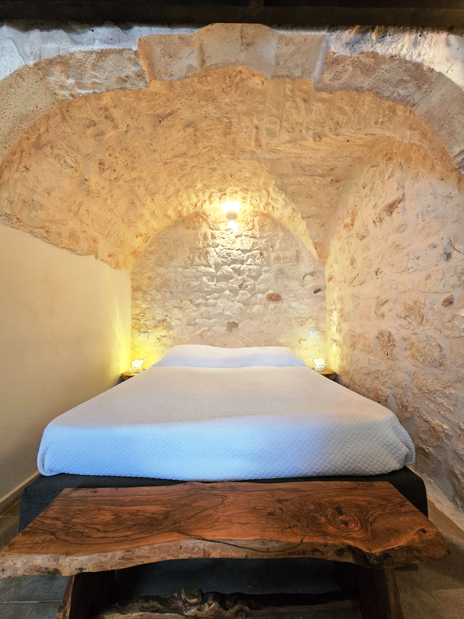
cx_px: 232
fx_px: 232
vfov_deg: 106.2
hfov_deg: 89.9
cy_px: 310
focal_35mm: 13
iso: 1000
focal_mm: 2.2
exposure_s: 1/50
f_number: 2.2
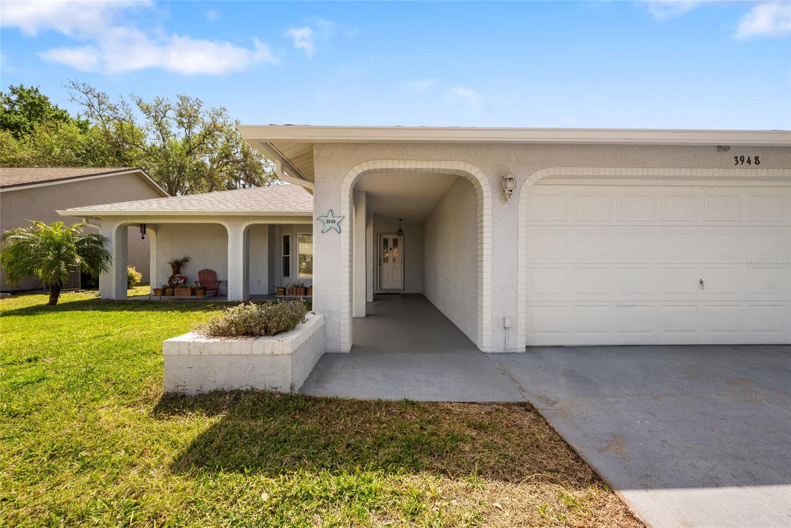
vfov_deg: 81.2
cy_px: 264
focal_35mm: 14
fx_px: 308
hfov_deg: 104.2
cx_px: 396
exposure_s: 1/50
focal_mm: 14
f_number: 9
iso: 250
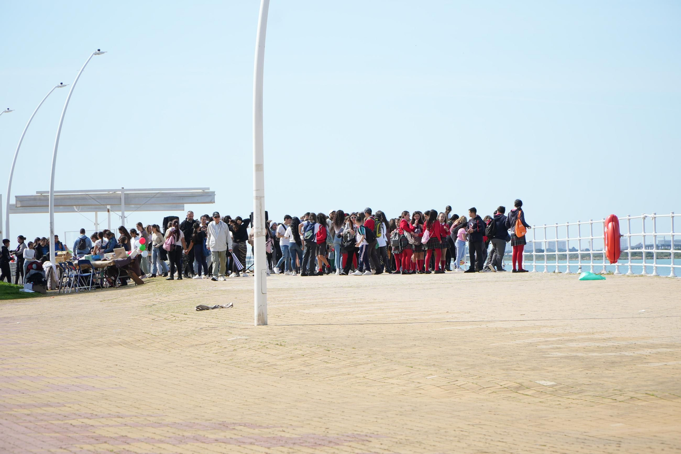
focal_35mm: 156
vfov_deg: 8.8
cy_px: 227
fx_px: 2950
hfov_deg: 13.2
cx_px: 340
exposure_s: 1/250
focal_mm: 104
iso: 100
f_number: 7.1
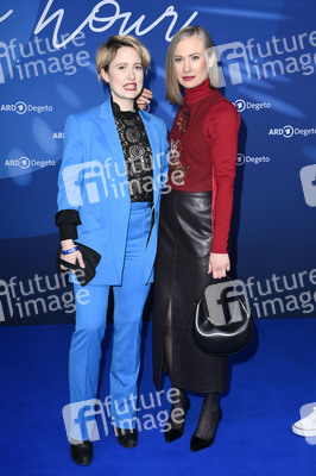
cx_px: 158
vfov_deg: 36.3
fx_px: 725
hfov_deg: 24.6
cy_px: 238
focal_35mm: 55
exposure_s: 1/250
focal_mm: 55
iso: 640
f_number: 6.3
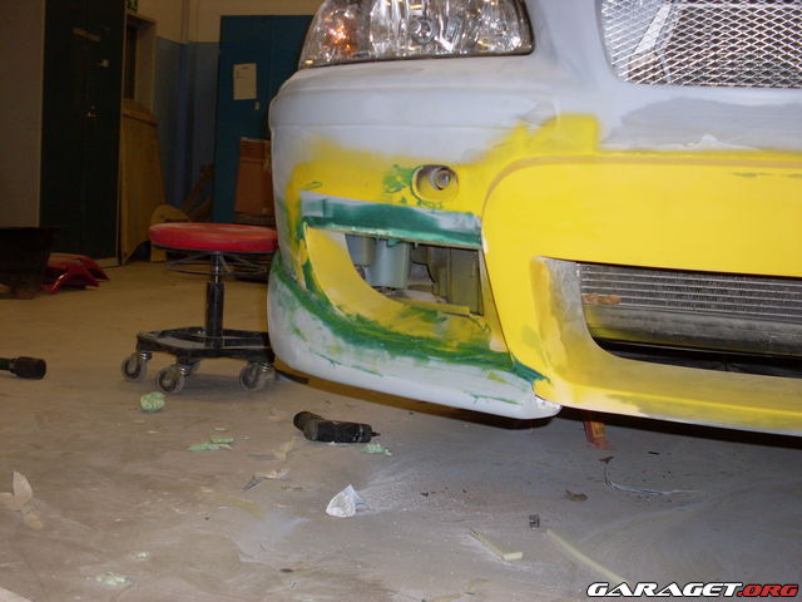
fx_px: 1135
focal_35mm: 49
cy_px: 301
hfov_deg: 38.9
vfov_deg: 29.7
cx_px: 401
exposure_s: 1/45
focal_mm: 8.1
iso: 100
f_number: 3.1
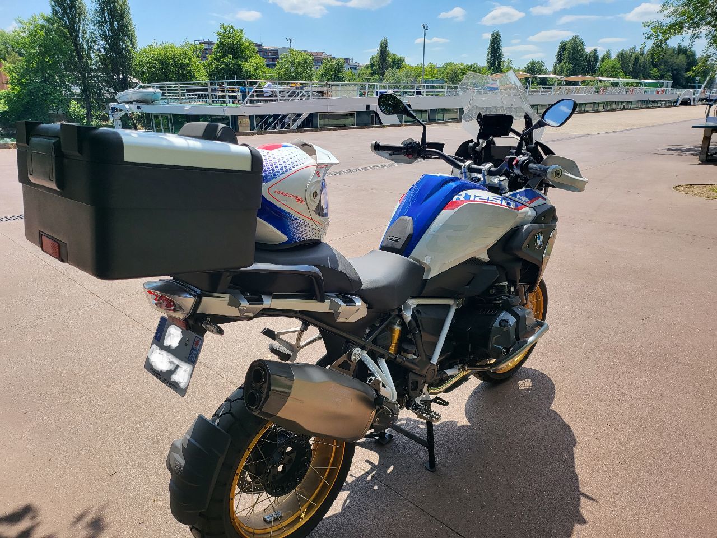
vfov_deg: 56.8
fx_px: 497
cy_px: 269
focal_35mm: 24
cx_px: 358
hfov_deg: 71.6
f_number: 1.8
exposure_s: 1/1597
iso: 40
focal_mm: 5
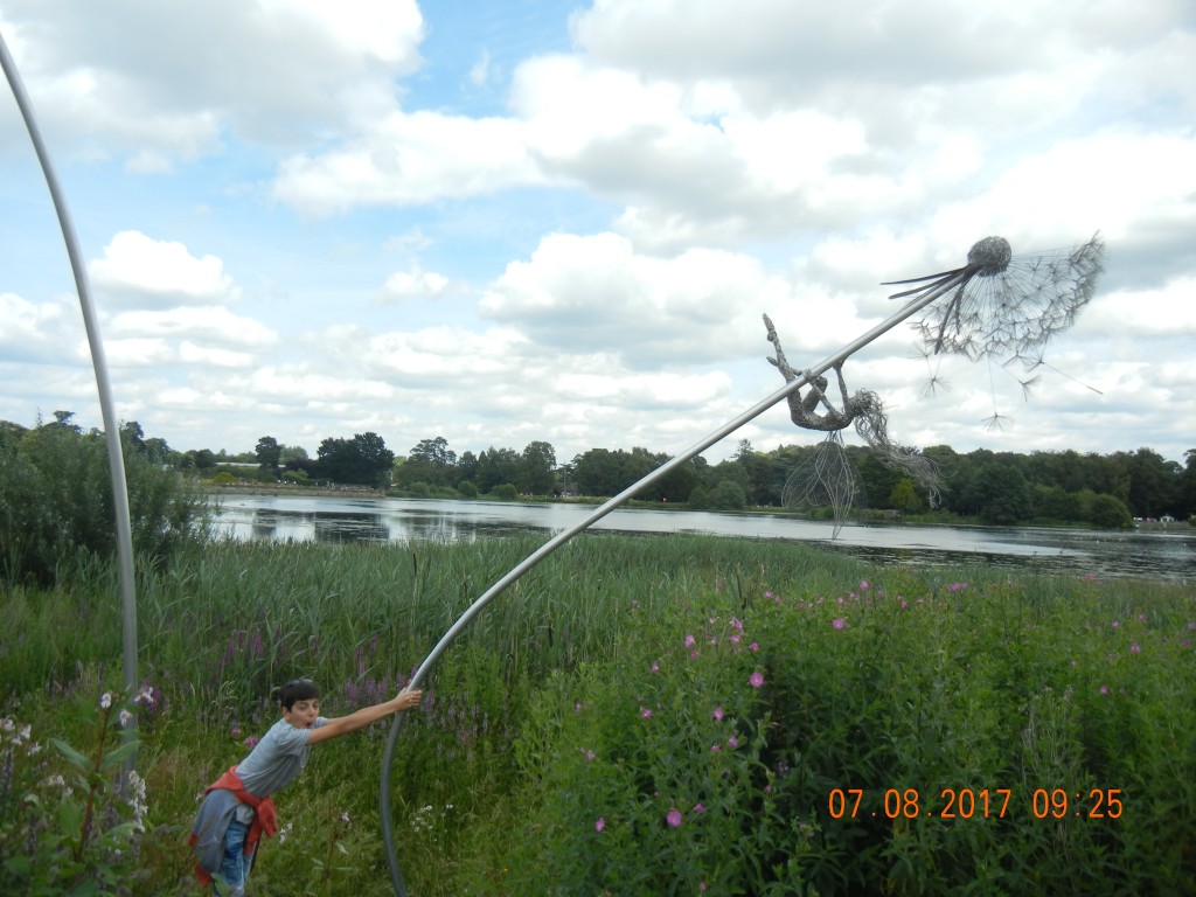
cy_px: 448
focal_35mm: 30
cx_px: 598
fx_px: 1037
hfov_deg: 60.0
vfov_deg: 46.8
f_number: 7
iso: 160
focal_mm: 5.4
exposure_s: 1/265
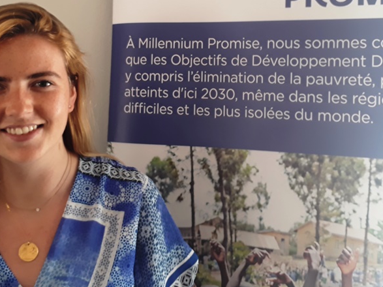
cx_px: 182
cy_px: 71
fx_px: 509
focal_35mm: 46
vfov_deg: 31.0
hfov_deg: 41.2
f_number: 1.9
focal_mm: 3.6
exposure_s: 1/33
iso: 125
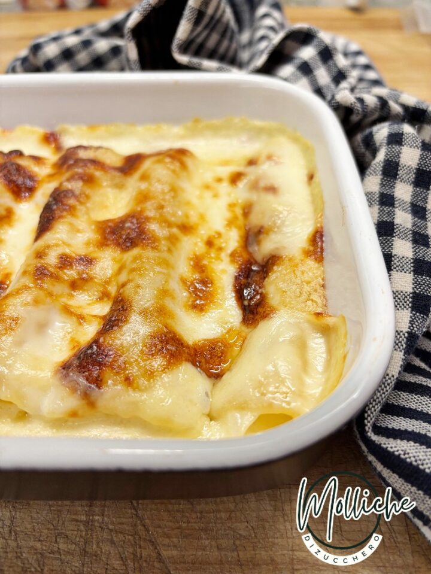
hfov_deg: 53.1
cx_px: 216
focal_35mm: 26
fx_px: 431
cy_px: 287
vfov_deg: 67.3
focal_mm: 5.96
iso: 125
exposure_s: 1/100
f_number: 1.6
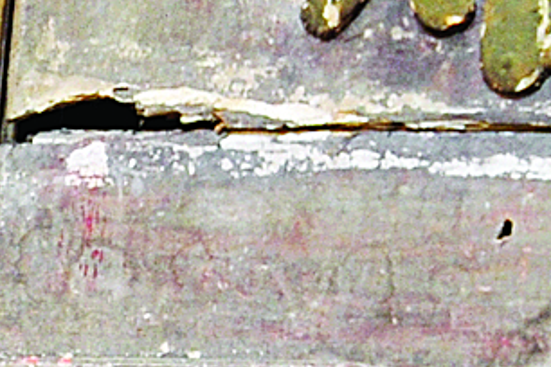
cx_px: 1689
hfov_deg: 8.5
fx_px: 3061
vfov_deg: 6.7
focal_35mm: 200
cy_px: -260
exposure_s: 1/25
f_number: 2.8
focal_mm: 27
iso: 1000
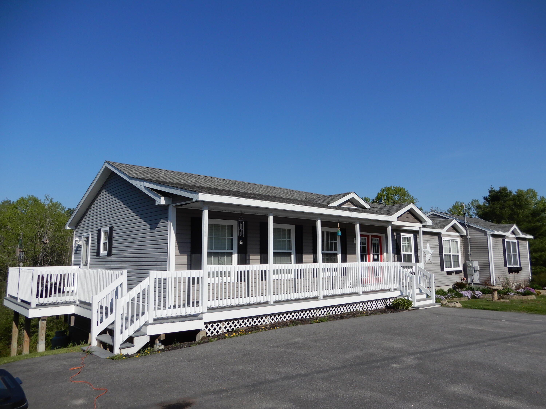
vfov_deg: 56.8
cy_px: 204
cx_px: 273
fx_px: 379
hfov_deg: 71.6
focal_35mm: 24
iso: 80
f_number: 3.4
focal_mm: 4.3
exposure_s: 1/1600
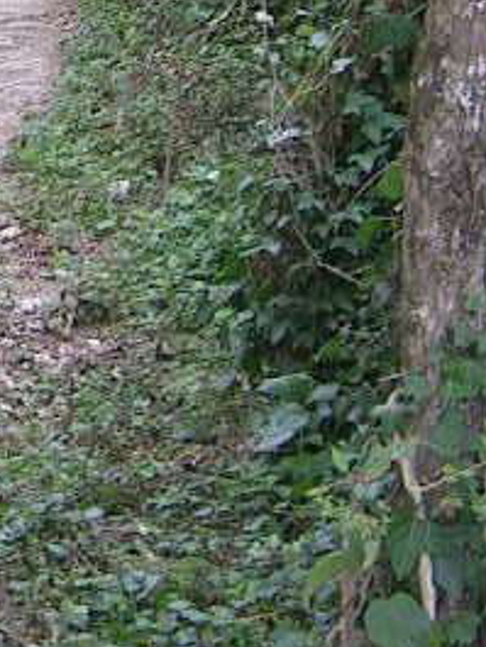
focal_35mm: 135
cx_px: -78
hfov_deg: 10.8
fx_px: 2525
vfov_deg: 14.1
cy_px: -161
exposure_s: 1/30
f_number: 2.8
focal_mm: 5.4
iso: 56
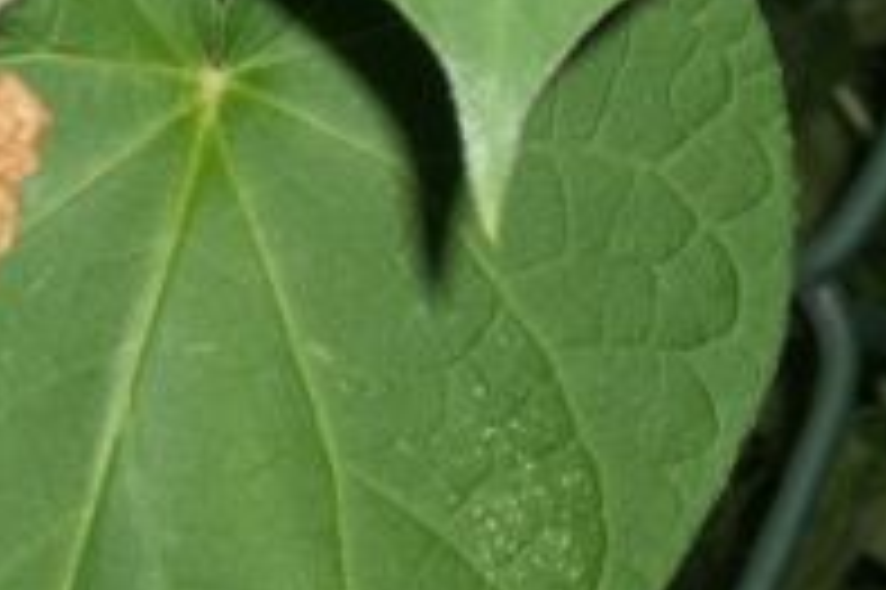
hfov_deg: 8.0
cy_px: -473
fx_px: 6320
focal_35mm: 257
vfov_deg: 5.3
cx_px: 526
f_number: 4.6
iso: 80
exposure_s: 1/60
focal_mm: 13.7
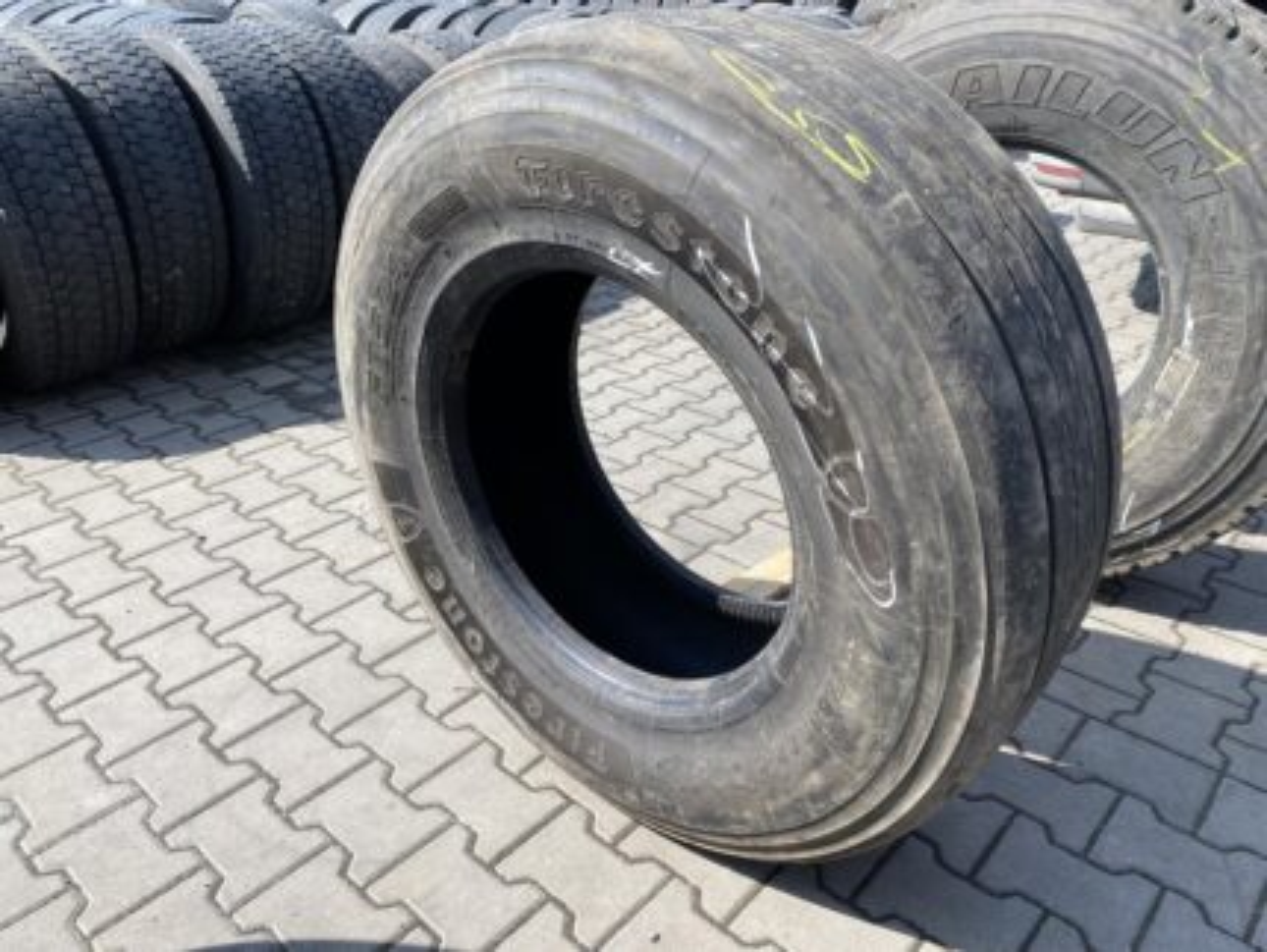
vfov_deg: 53.1
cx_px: 634
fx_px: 952
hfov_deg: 67.3
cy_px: 476
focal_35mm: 26
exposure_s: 1/1043
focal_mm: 4.25
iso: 32
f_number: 1.8
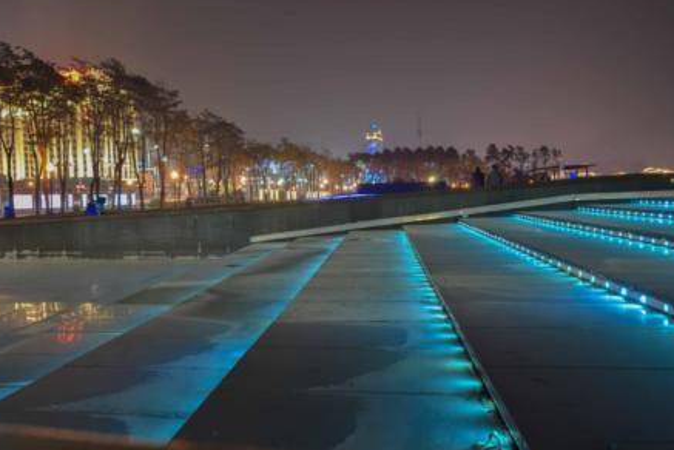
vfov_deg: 41.2
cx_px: 312
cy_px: 239
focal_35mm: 32
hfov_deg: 58.6
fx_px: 599
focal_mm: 28
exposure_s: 5
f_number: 10
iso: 160
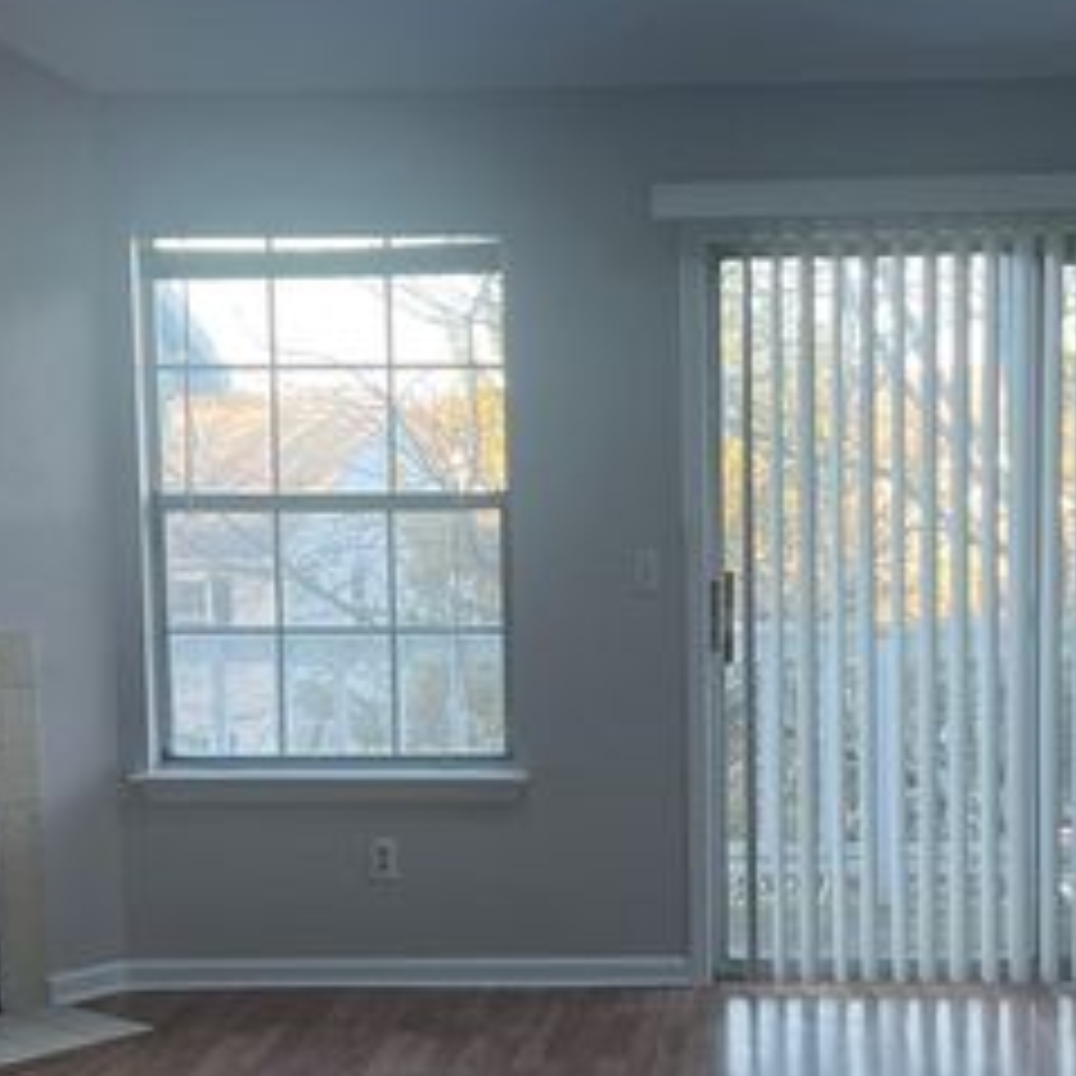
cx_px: 666
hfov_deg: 26.8
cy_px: 642
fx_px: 2251
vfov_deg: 26.8
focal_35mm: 64
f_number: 1.5
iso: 64
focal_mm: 5.7
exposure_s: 1/121
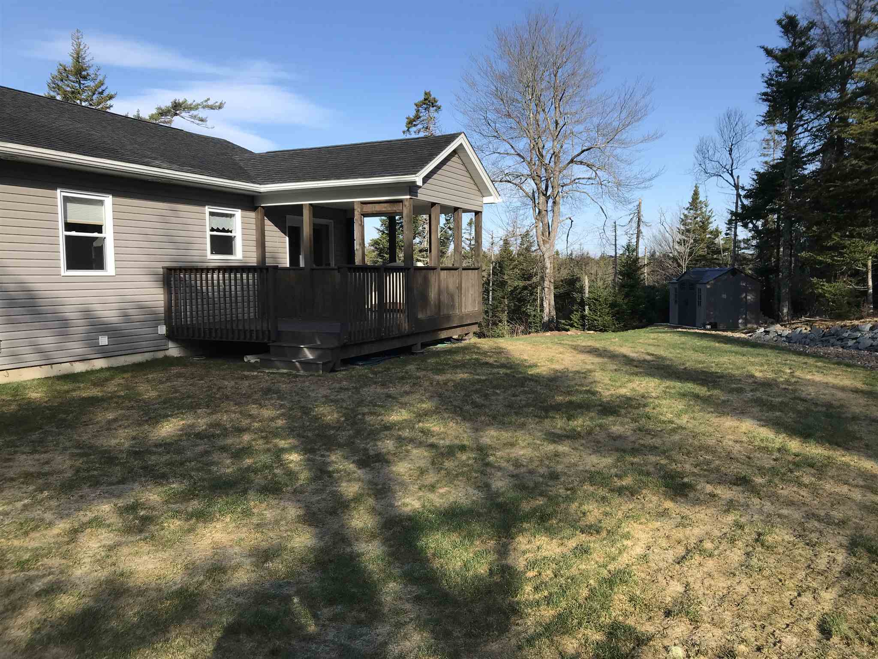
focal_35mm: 28
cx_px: 439
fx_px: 710
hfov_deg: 63.4
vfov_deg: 49.7
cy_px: 330
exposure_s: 1/1408
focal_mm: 3.99
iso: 20
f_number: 1.8
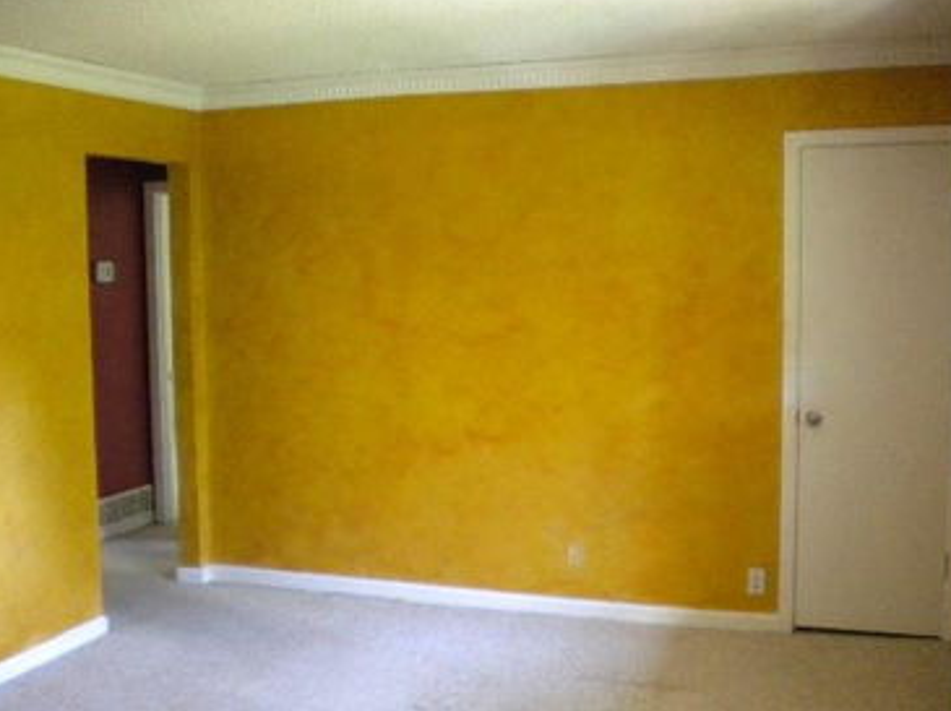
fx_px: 1125
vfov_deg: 35.1
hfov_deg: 45.8
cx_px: 452
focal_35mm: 41
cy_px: 359
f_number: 3.1
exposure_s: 1/22.2
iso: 800
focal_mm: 6.3
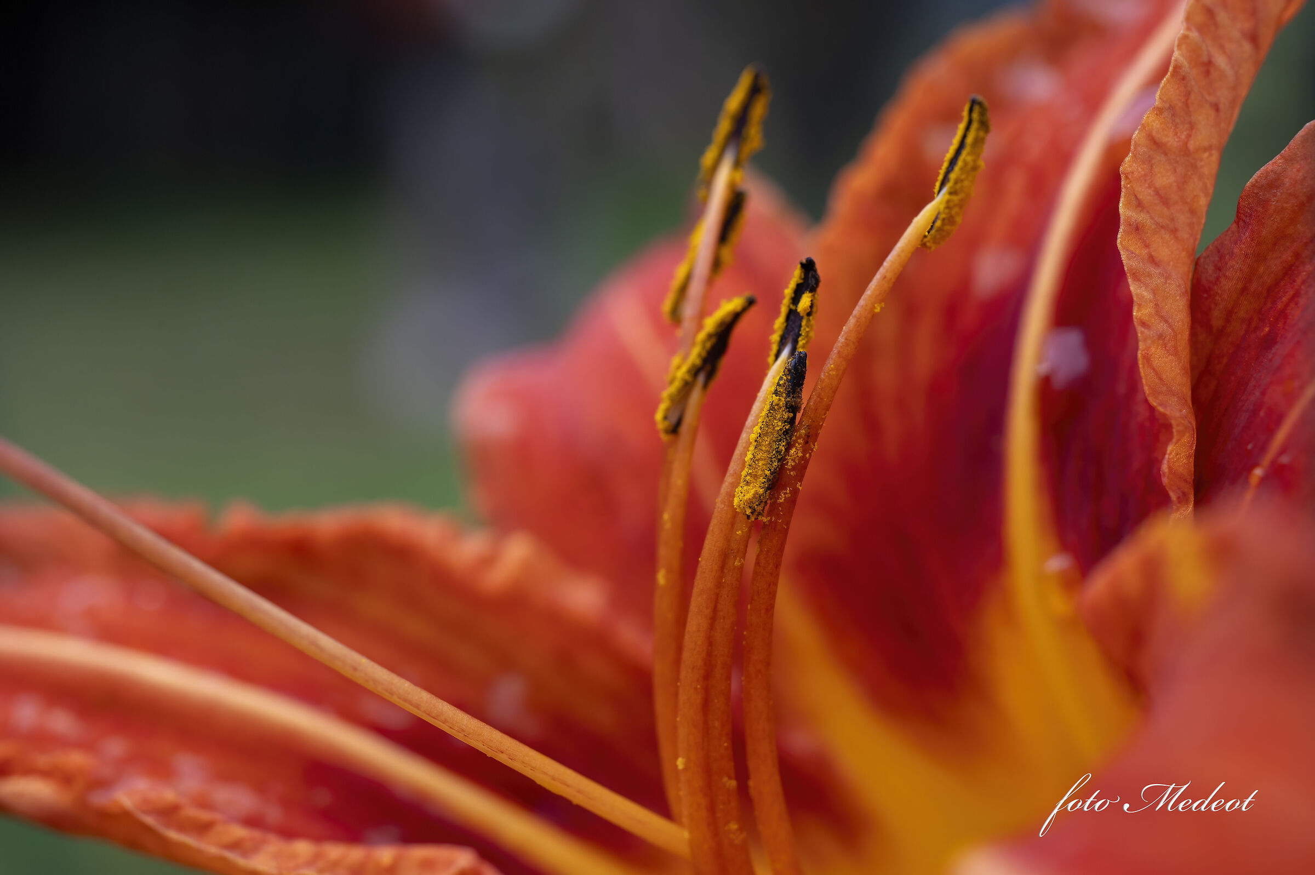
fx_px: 1825
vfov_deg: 27.0
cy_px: 438
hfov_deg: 39.6
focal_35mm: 50
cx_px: 658
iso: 400
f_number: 11
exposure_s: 1/160
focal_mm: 50
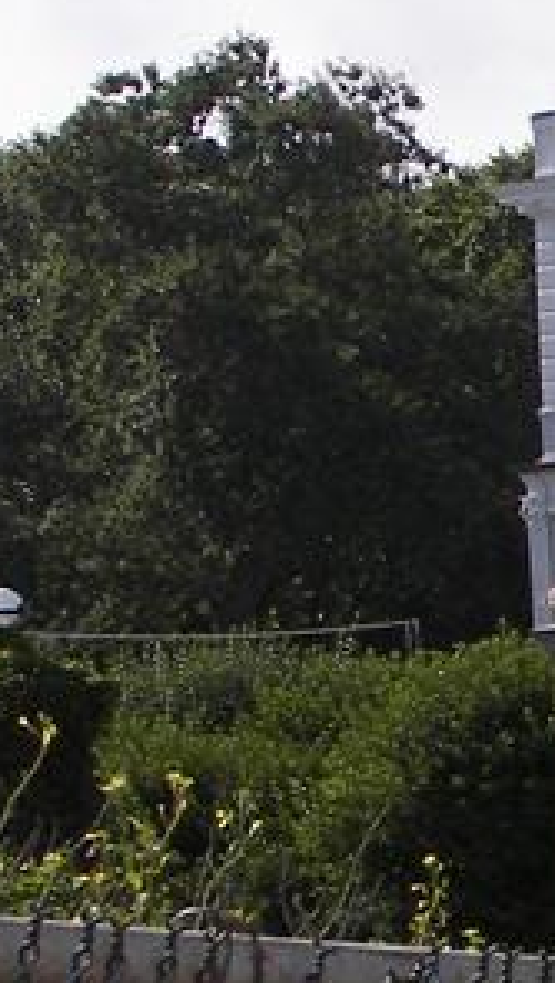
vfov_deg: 7.1
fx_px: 7961
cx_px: 1289
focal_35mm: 305
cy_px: 455
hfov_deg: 3.9
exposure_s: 1/640
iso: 64
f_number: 4
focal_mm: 13.4
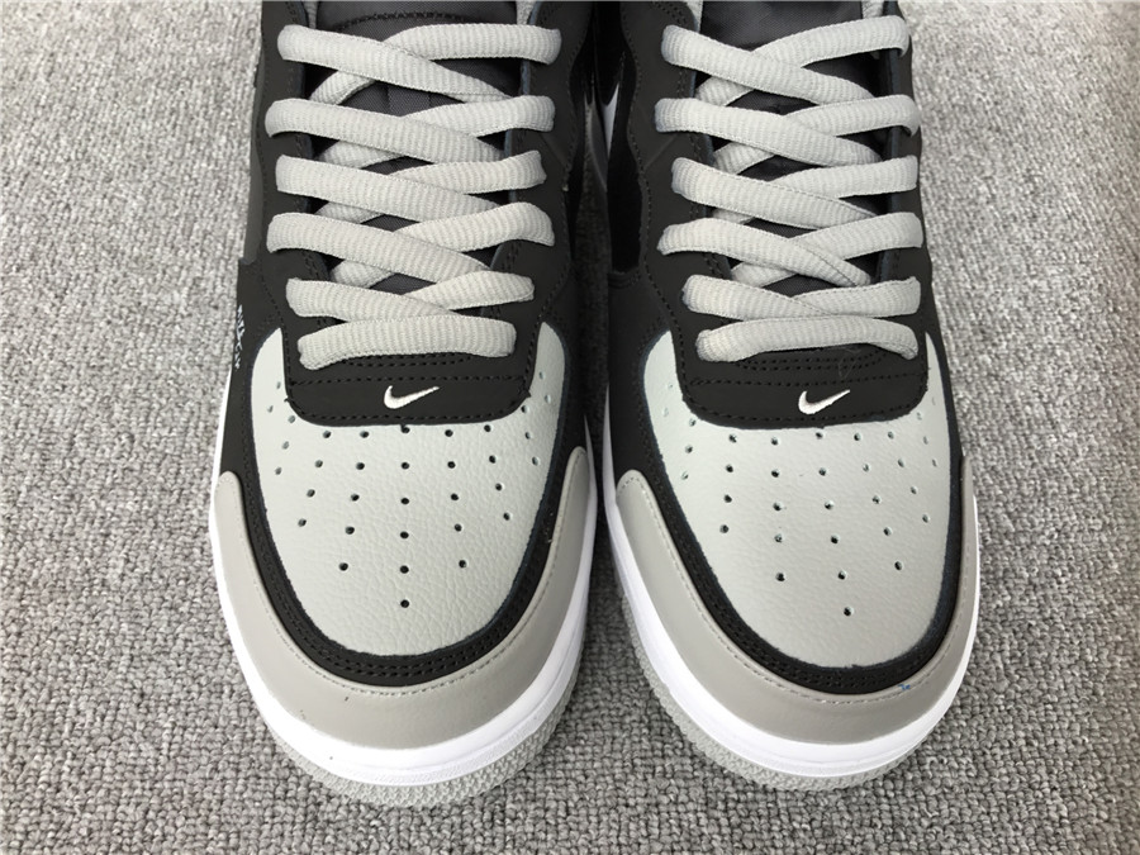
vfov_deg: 45.4
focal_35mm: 31
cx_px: 570
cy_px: 428
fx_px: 1021
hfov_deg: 58.4
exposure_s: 1/50
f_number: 2.4
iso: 25
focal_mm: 3.3
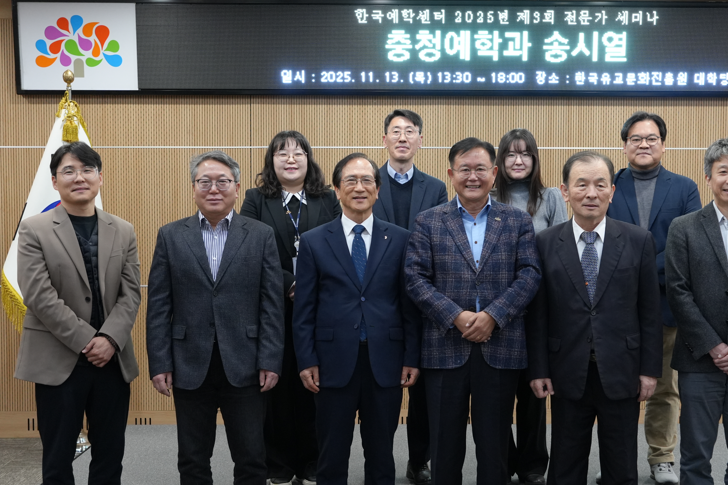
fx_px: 1132
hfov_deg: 35.6
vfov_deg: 24.2
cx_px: 401
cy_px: 274
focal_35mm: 56
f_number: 5.6
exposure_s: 1/160
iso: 2500
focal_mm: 41
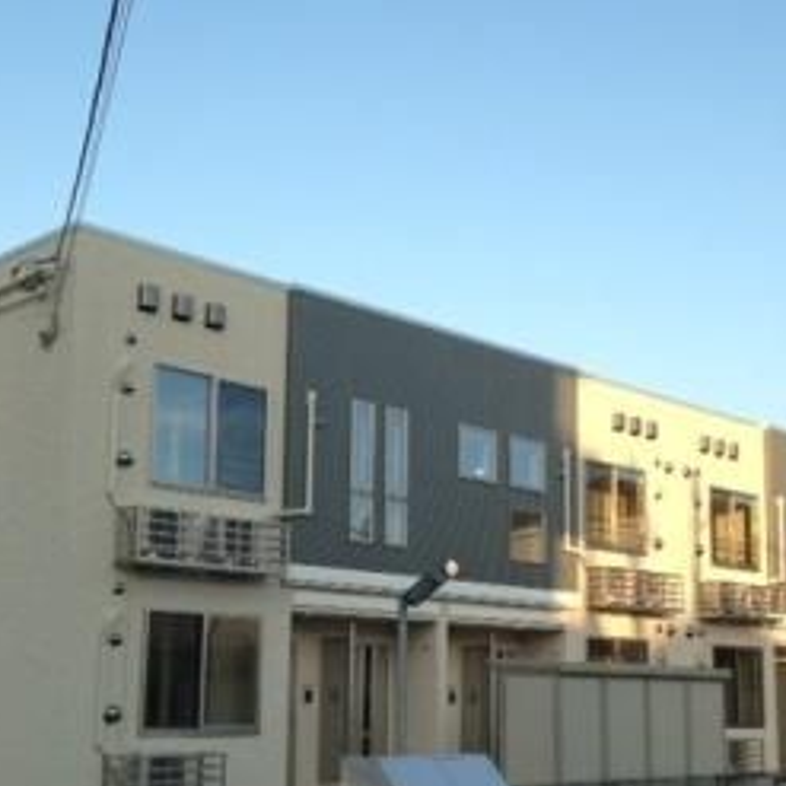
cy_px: 506
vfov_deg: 32.0
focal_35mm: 53
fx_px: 1362
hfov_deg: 32.2
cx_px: 433
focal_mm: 4.13
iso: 50
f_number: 2.4
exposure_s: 1/448
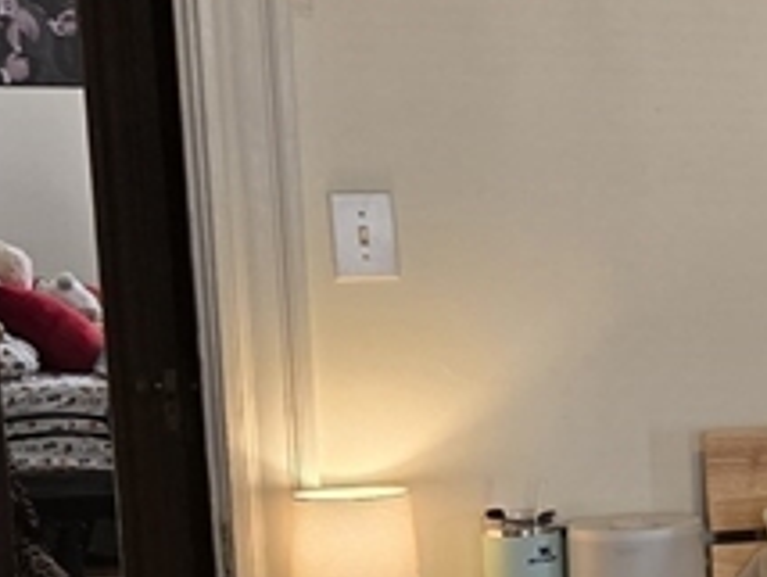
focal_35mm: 110
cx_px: 1753
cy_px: 462
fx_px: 2440
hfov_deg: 13.7
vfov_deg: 13.4
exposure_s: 1/120
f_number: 1.7
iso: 125
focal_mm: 6.3
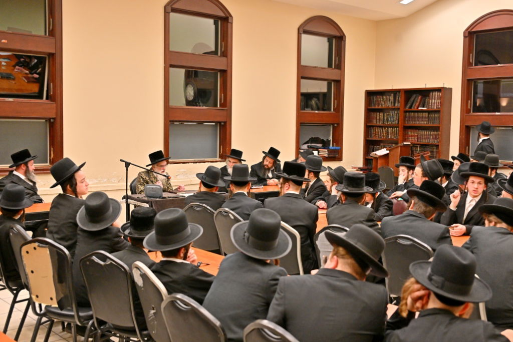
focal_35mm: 39
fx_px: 556
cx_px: 256
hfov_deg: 49.5
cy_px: 171
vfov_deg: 34.2
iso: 1250
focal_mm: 39
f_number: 4
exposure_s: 1/200
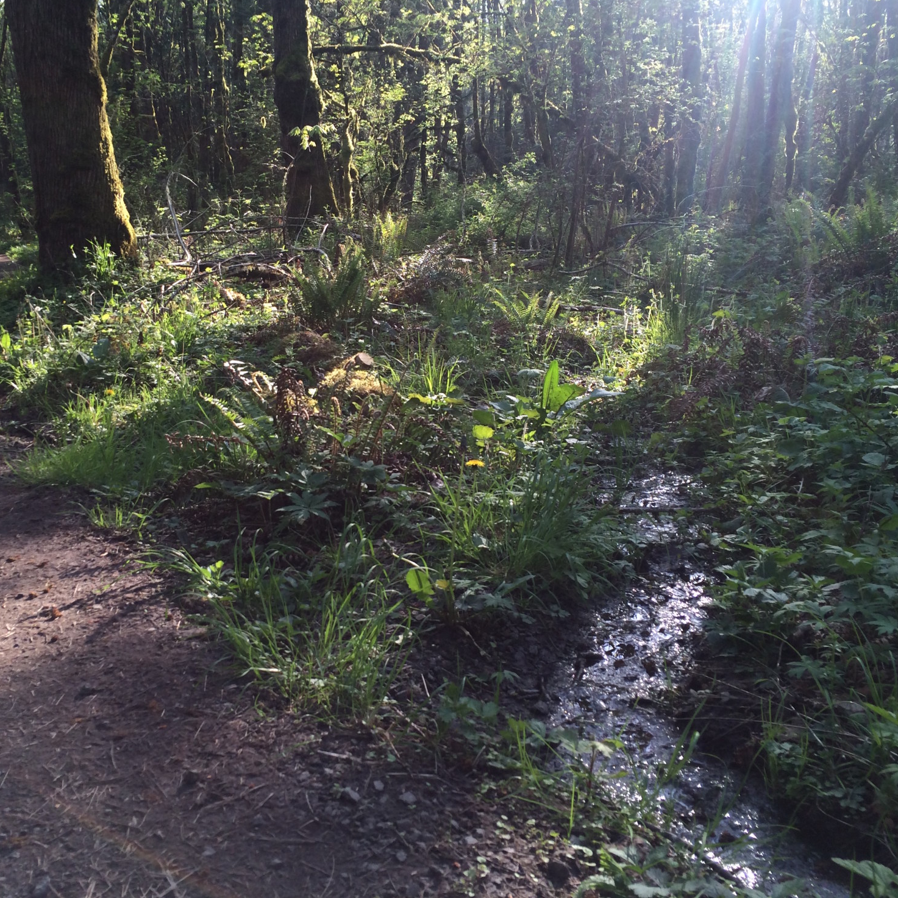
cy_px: 441
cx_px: 373
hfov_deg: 45.9
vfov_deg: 46.0
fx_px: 1057
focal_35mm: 36
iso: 32
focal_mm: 4.12
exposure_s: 1/281
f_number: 2.2
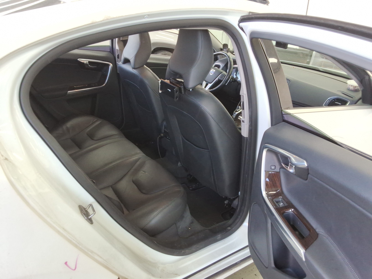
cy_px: 140
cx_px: 186
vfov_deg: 49.7
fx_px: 301
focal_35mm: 28
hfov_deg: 63.4
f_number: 1.9
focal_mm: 2.91
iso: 46
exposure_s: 1/60
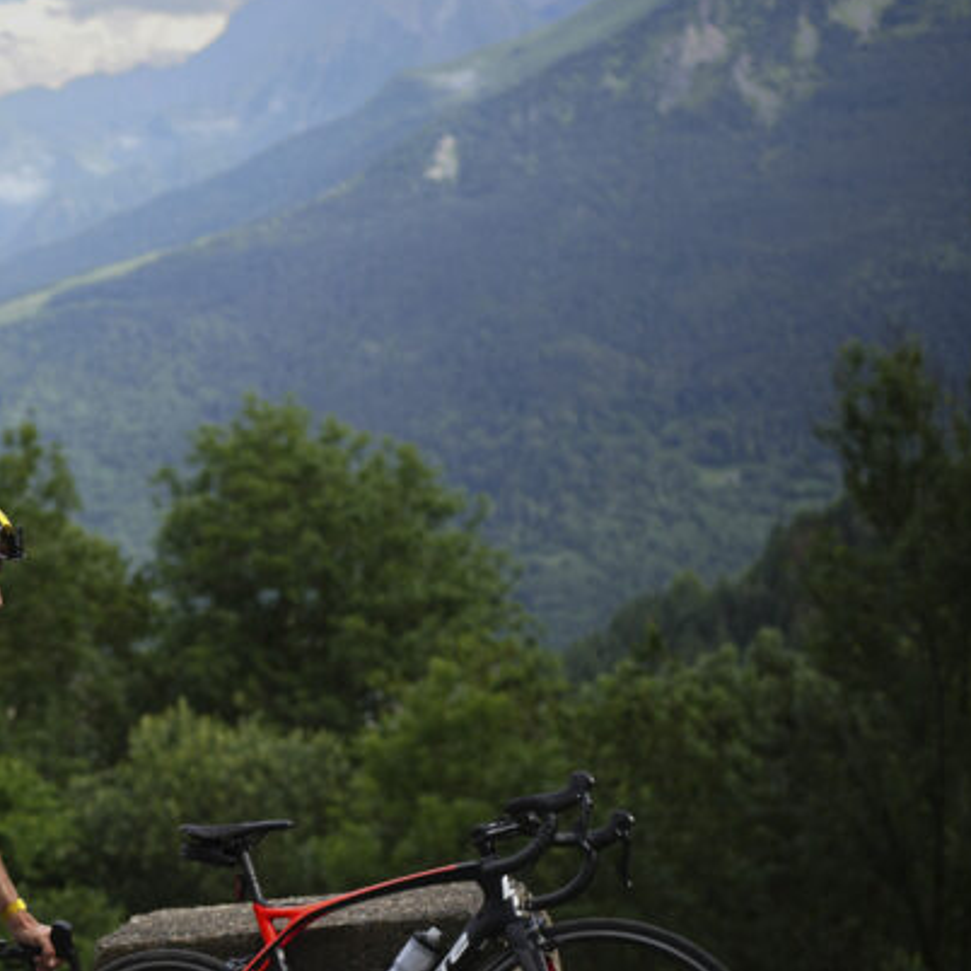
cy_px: 674
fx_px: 2348
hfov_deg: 22.1
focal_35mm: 74
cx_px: -89
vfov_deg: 23.2
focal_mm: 35
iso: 100
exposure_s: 1/2000
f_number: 1.8
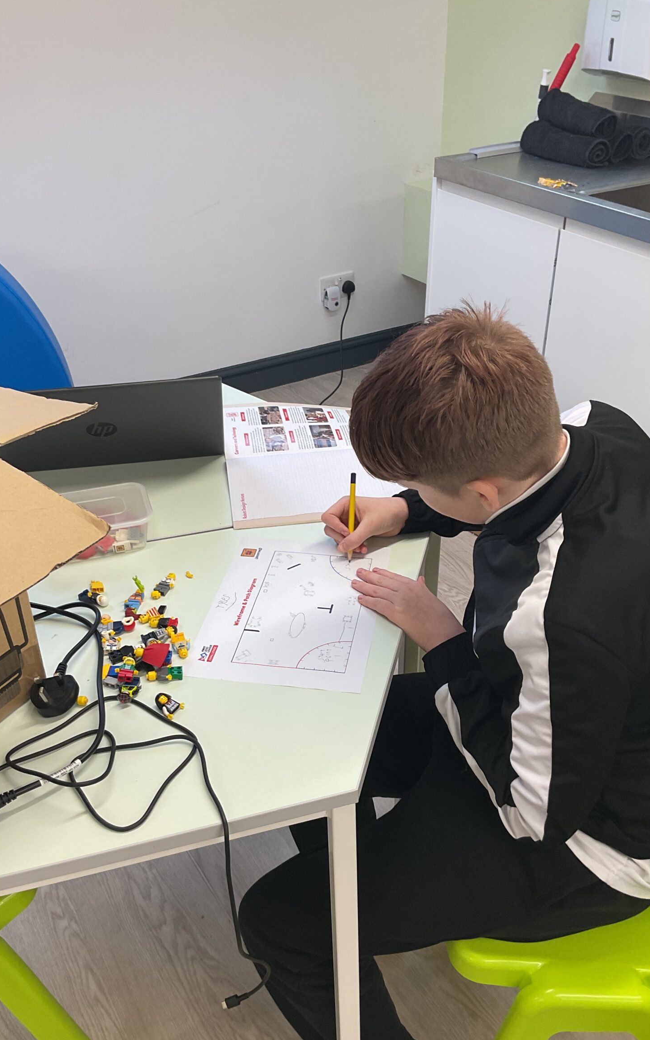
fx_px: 964
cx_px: 332
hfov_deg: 37.3
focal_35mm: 34
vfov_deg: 56.7
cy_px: 537
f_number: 1.8
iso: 40
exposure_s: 1/60
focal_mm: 3
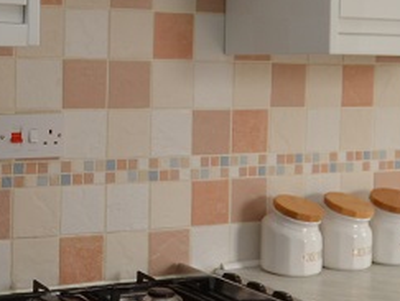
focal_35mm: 64
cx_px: -5
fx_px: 741
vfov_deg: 22.8
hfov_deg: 28.3
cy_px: 81
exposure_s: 1/60
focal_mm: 10
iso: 360
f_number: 4
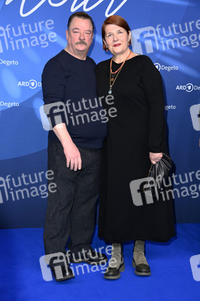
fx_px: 518
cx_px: 100
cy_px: 150
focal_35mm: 62
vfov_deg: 32.4
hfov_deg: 21.9
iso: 1250
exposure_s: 1/250
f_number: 5.6
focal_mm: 62
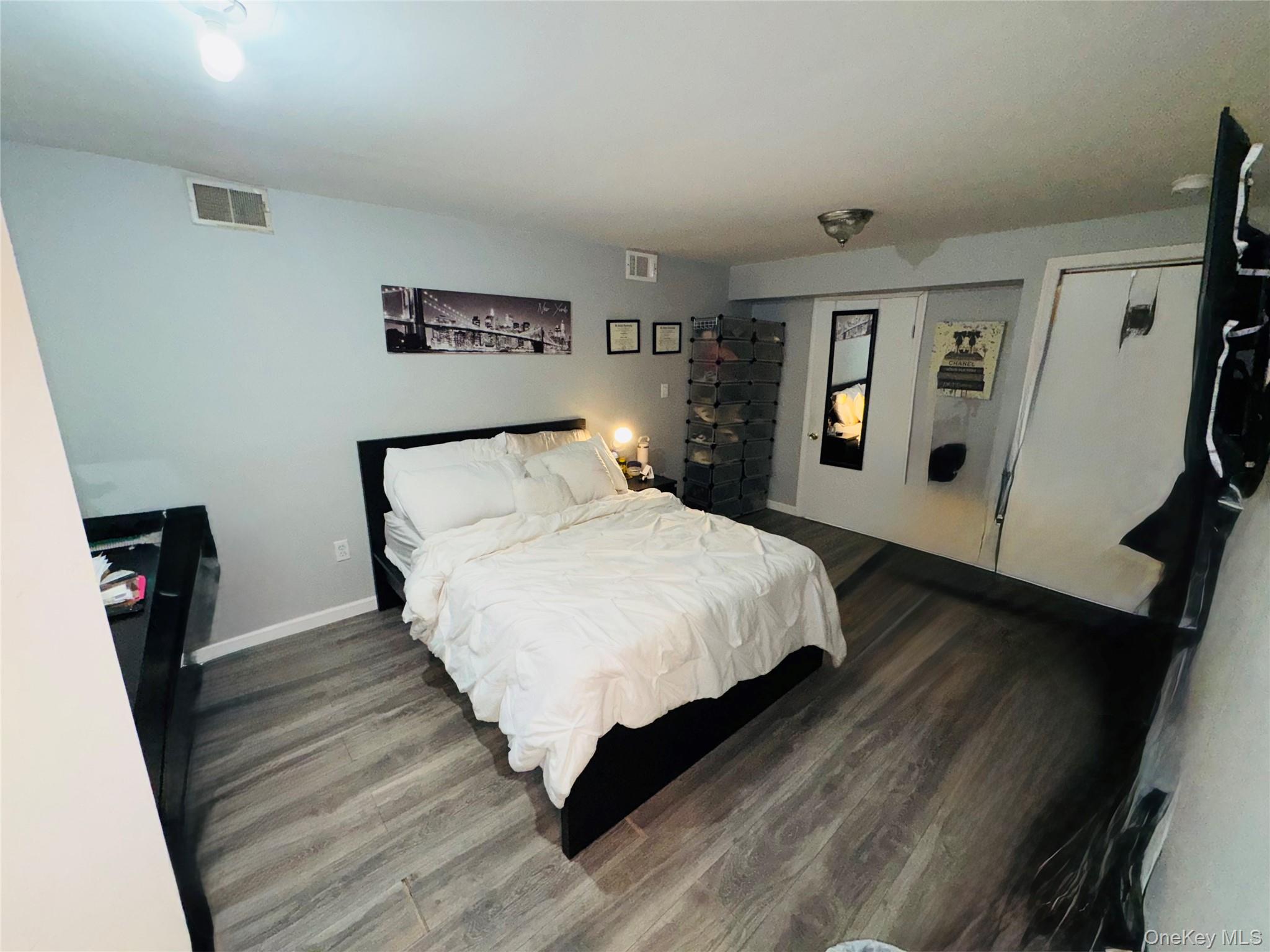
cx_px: 635
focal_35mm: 14
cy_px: 476
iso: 125
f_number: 2.2
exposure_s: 1/60
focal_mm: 2.22
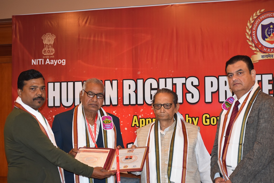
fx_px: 799
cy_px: 92
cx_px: 137
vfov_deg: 13.0
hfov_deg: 19.5
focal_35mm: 105
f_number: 4.5
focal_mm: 70
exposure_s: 1/80
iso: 800
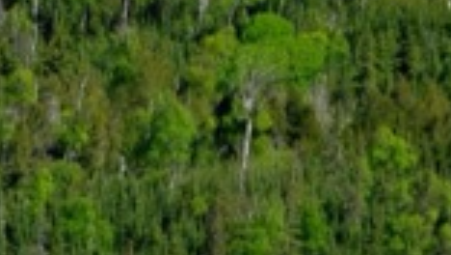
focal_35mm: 337
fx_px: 4033
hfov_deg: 6.0
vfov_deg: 3.6
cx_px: -778
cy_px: 511
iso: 250
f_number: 5.6
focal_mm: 28
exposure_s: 1/200
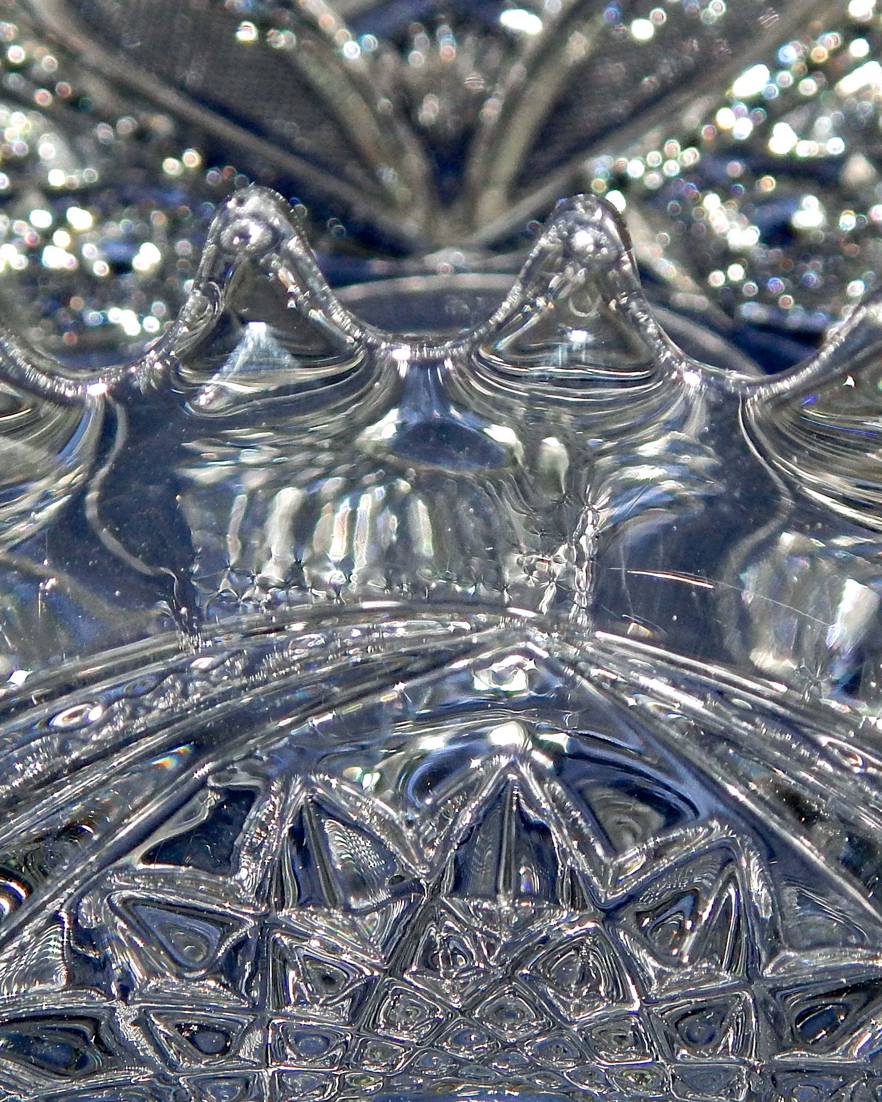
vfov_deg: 24.1
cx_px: 438
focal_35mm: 79
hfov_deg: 19.4
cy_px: 628
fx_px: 2578
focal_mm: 6.8
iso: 200
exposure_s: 1/30
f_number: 6.9
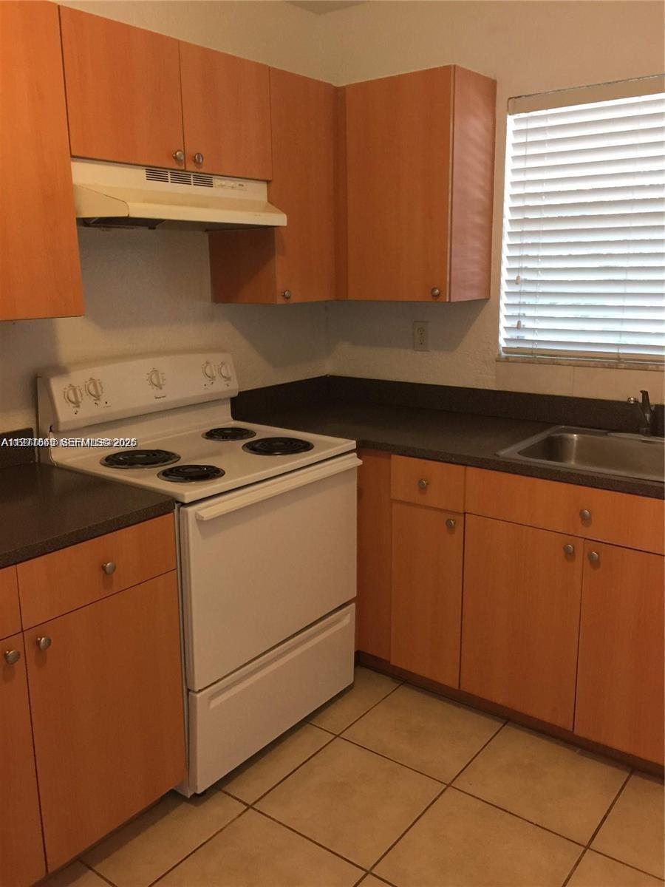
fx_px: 743
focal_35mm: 29
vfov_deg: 61.7
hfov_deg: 48.2
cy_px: 444
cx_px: 332
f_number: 2.2
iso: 125
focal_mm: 4.15
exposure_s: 1/10
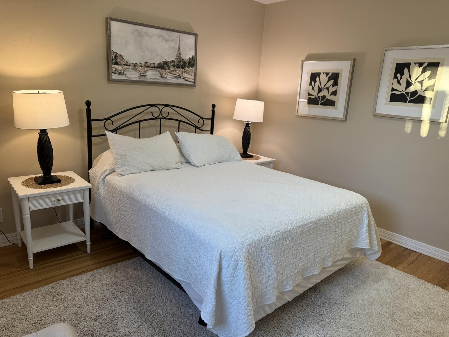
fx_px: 311
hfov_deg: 71.6
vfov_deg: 56.8
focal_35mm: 24
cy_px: 168
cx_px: 224
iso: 125
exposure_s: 1/120
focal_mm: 6.76
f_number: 1.78
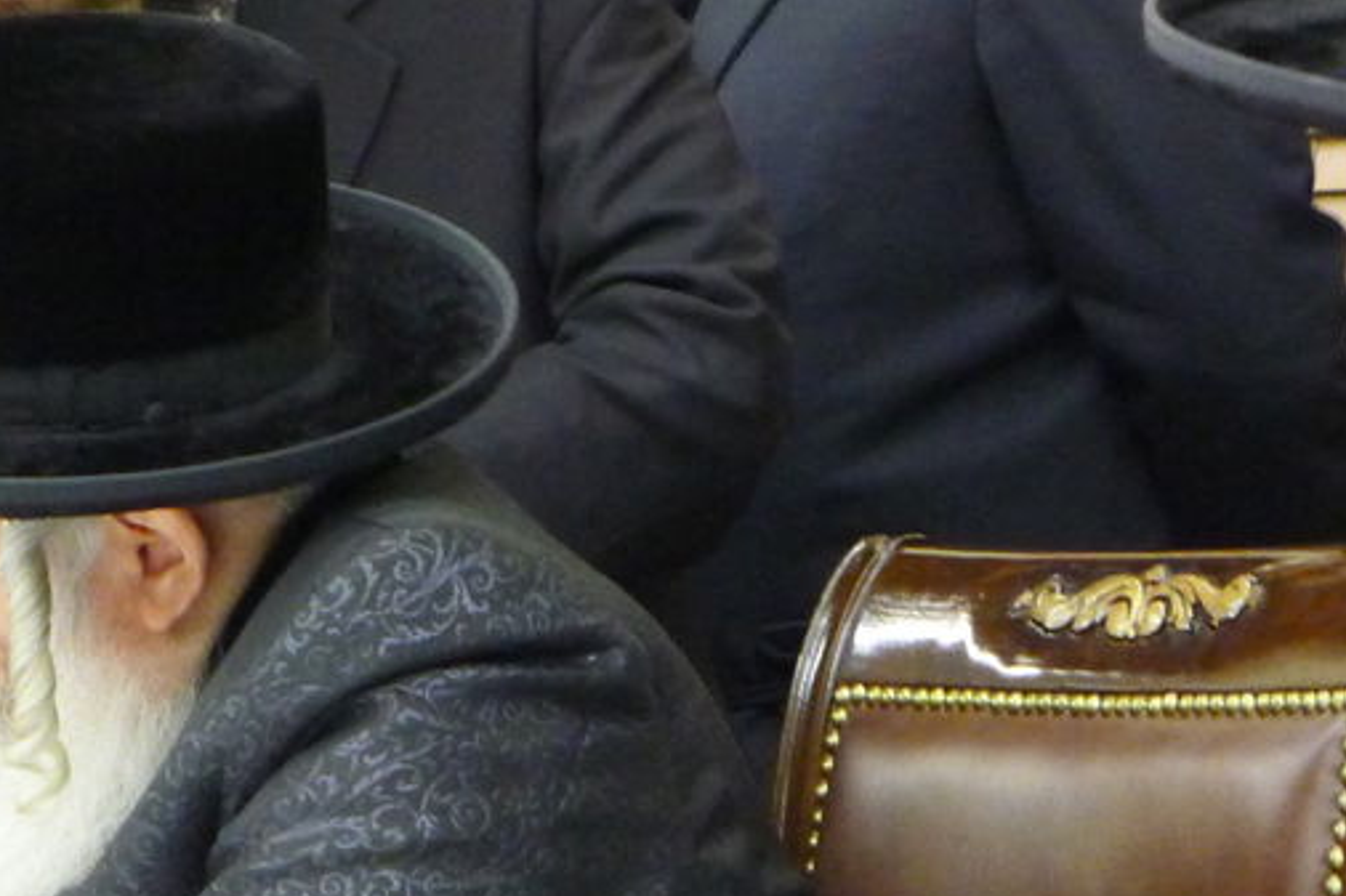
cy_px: 388
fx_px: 9418
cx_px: 192
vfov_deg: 5.4
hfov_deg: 8.2
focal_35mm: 252
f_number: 3.3
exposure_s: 1/20
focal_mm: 19.2
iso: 800
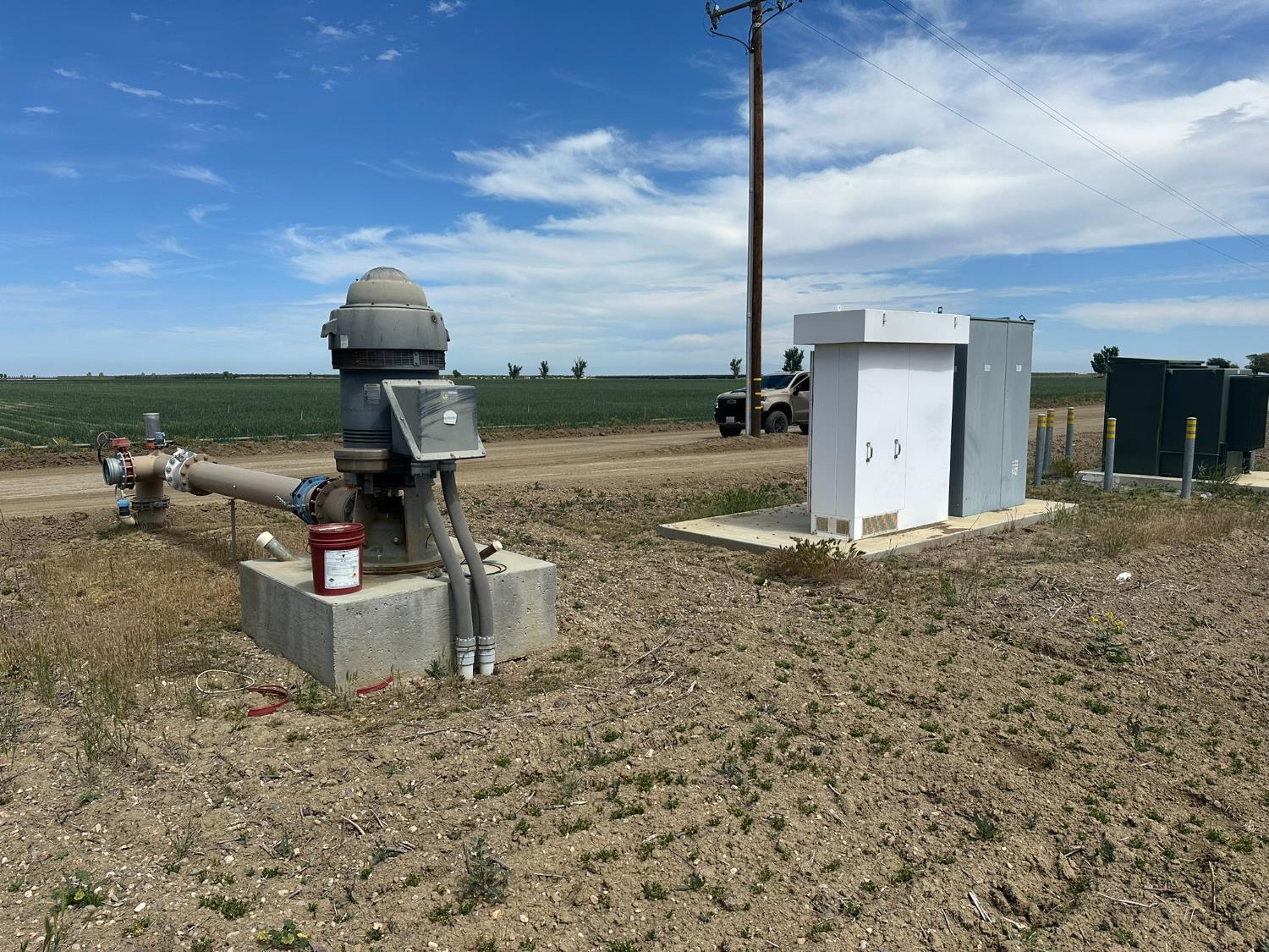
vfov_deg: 56.8
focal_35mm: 24
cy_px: 476
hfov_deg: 71.6
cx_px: 634
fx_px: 880
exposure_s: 1/8197
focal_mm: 6.86
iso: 80
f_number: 1.78
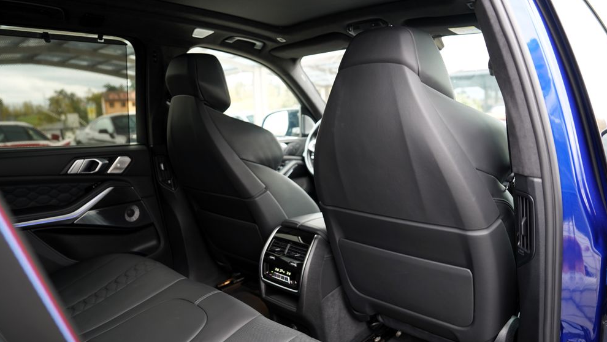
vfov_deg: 44.2
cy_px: 205
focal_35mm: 26
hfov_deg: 71.9
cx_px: 311
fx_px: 418
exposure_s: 1/30
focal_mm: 24
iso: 320
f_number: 2.8
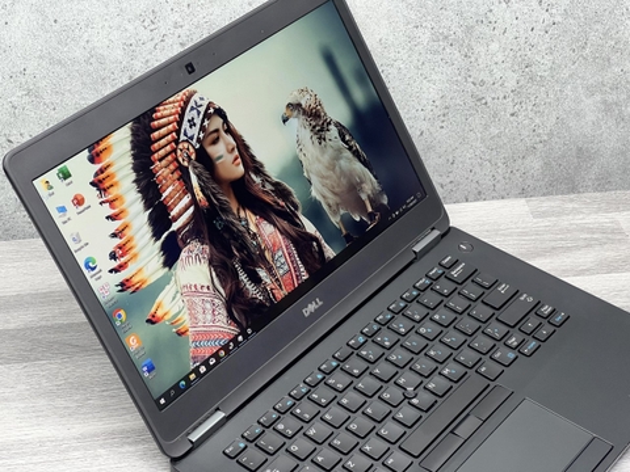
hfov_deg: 25.3
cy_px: 236
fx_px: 1401
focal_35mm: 77
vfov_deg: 19.1
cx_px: 315
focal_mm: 9
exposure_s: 1/50
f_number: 2.8
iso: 250
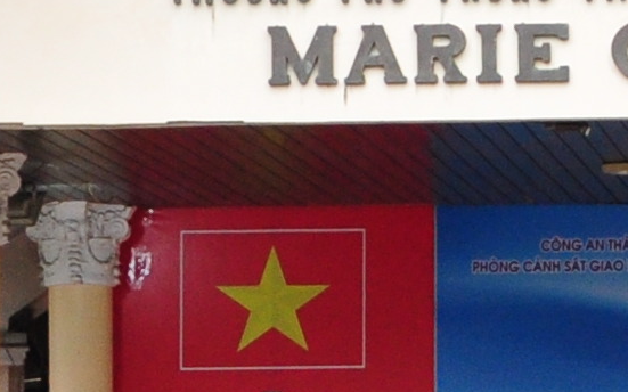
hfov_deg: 6.5
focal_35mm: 309
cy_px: 304
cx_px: 1485
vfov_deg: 4.2
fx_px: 5287
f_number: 4
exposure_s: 1/200
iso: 640
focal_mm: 26
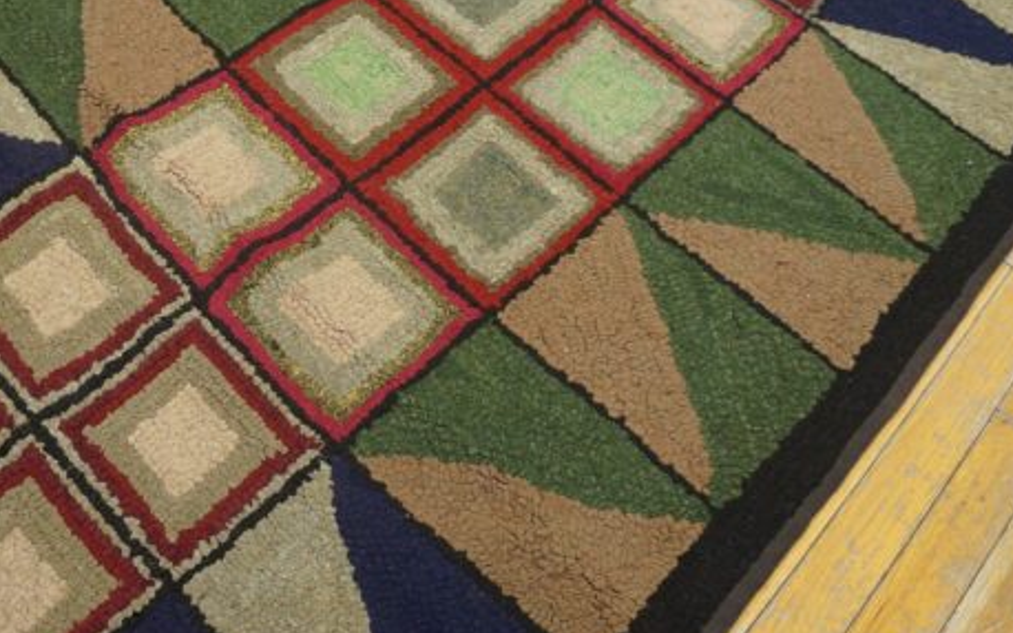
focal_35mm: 36
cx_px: 411
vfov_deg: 35.2
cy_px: 247
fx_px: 994
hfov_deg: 53.7
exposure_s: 1/160
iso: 2500
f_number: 4
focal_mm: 18
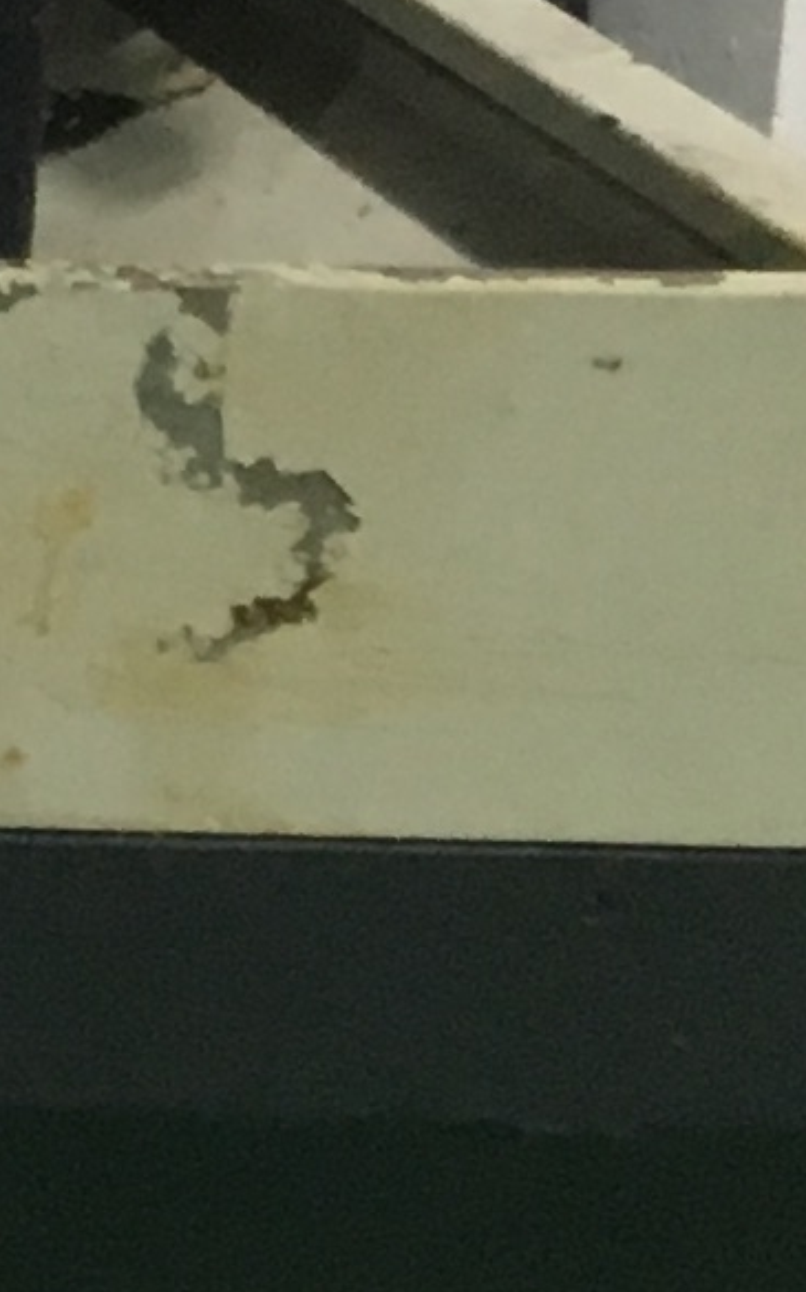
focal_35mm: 212
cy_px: -272
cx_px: -3288
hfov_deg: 5.0
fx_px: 7460
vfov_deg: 9.8
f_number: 2.2
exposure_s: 1/33
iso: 125
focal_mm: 4.15
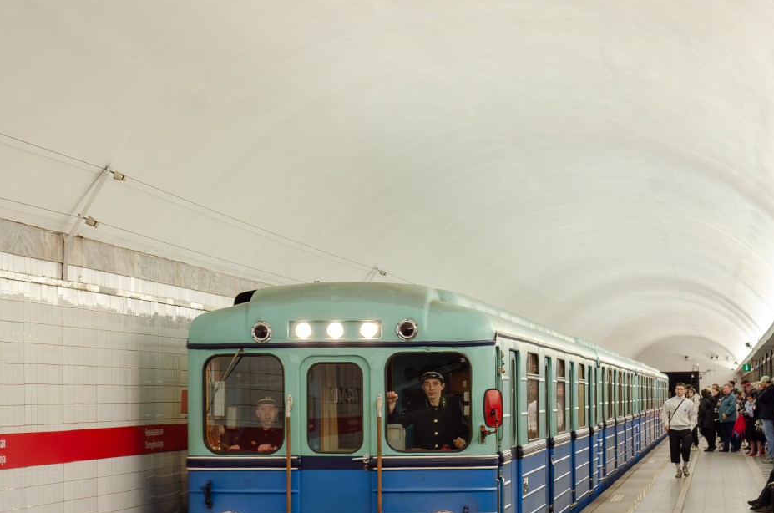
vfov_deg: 11.8
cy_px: 342
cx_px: 380
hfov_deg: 17.7
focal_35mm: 116
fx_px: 2482
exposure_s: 1/125
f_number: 5.6
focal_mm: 55
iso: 3200
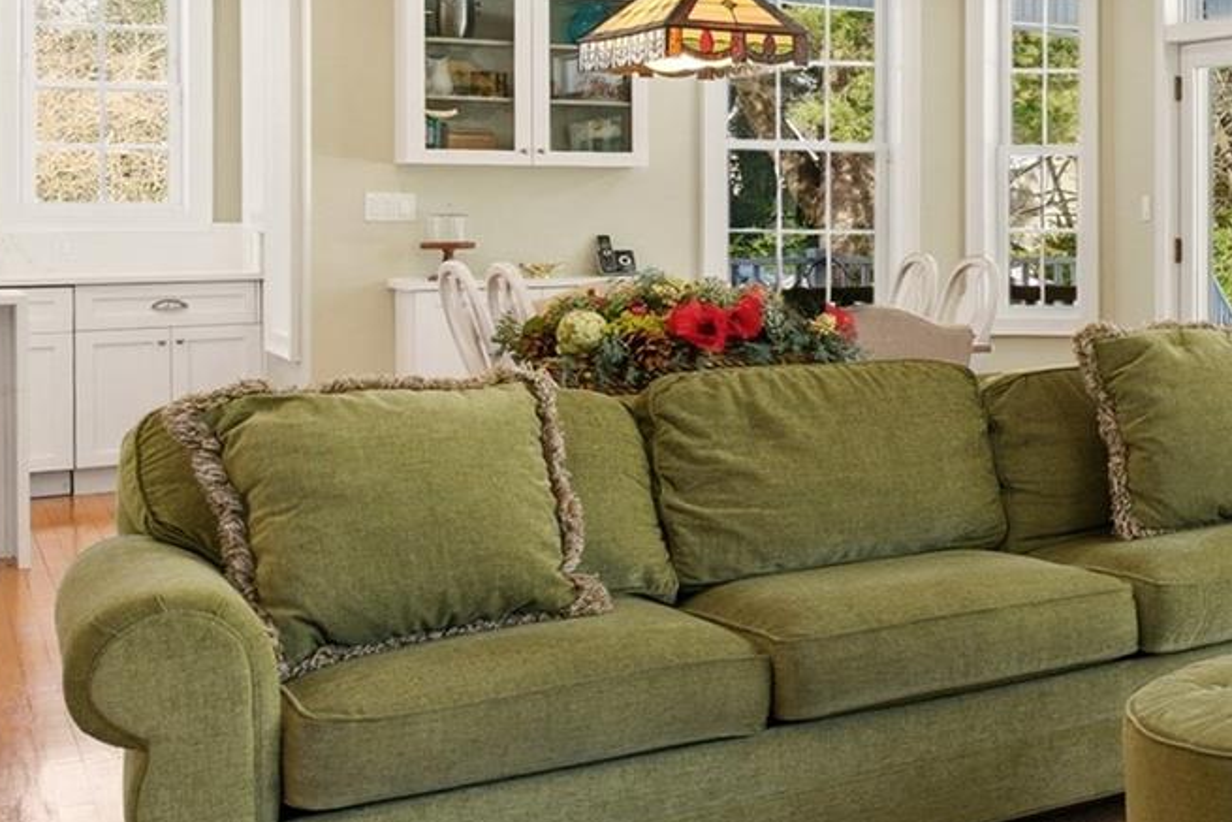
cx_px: 1717
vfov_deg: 26.8
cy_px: 253
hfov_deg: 29.3
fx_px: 1711
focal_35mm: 50
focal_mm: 16
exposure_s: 1/200
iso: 250
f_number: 9
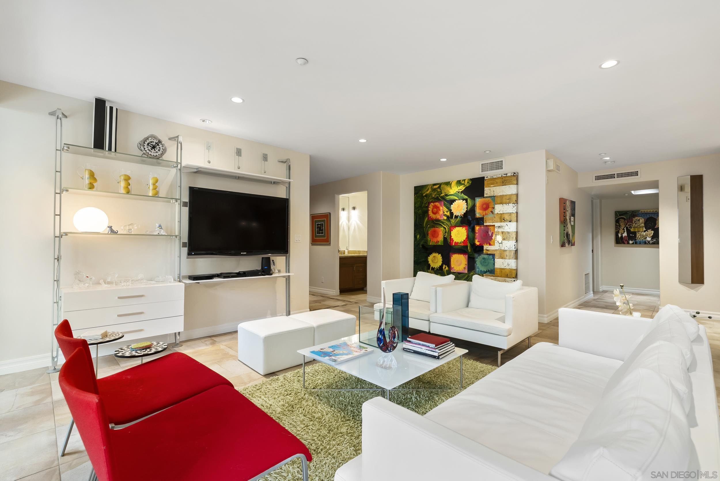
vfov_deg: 73.8
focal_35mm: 16
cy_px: 240
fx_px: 320
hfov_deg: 96.7
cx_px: 360
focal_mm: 16
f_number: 8
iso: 500
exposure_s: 1/4
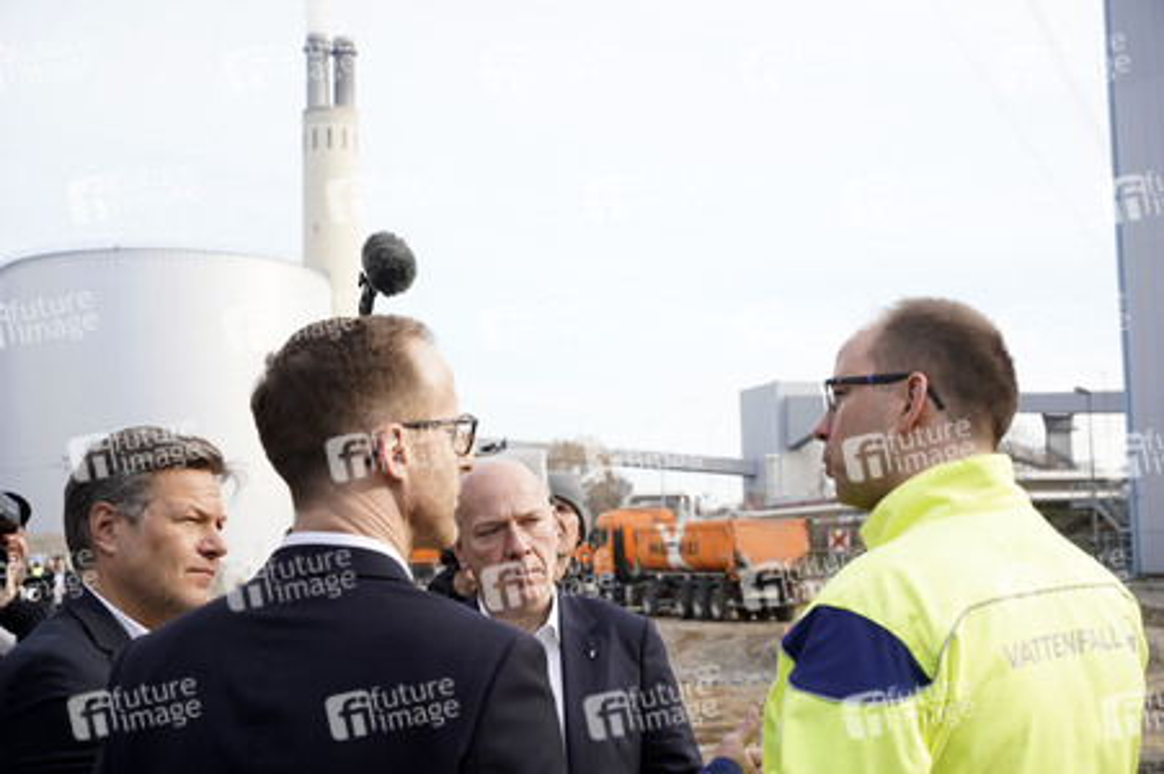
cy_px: 387
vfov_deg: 29.8
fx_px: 1454
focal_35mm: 45
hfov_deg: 43.6
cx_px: 582
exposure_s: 1/320
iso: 320
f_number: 6.3
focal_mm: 45
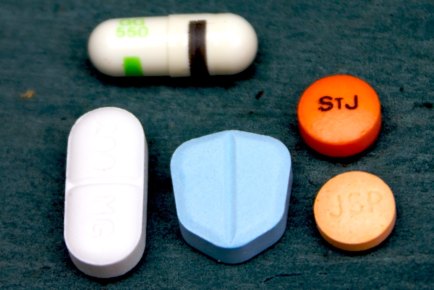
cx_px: 217
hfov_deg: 19.4
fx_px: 1266
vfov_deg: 13.1
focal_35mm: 105
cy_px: 145
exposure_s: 1/160
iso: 100
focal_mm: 70
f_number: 6.3
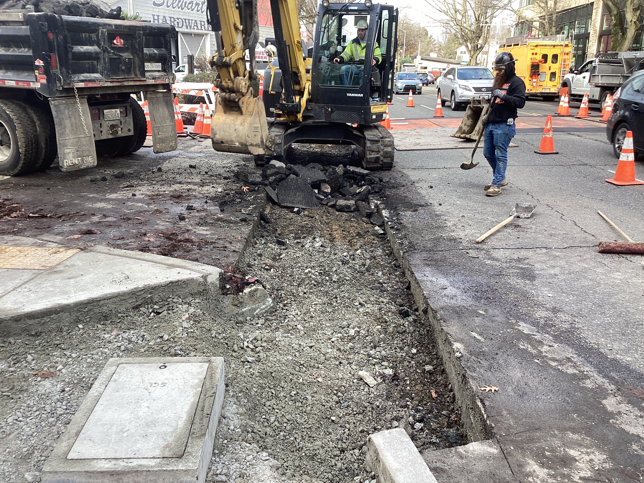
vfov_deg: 45.4
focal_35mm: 31
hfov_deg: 58.4
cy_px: 242
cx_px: 322
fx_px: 577
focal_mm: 3.3
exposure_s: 1/119
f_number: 2.4
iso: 25
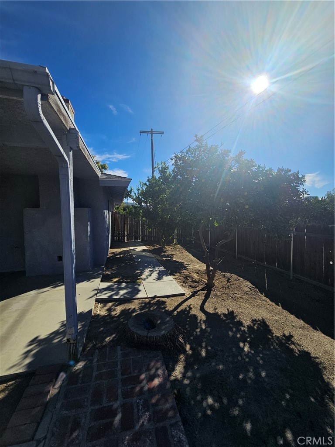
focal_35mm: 13
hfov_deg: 89.9
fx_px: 168
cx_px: 168
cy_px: 224
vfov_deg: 106.2
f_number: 2.2
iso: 50
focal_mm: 2.2
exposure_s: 1/4505
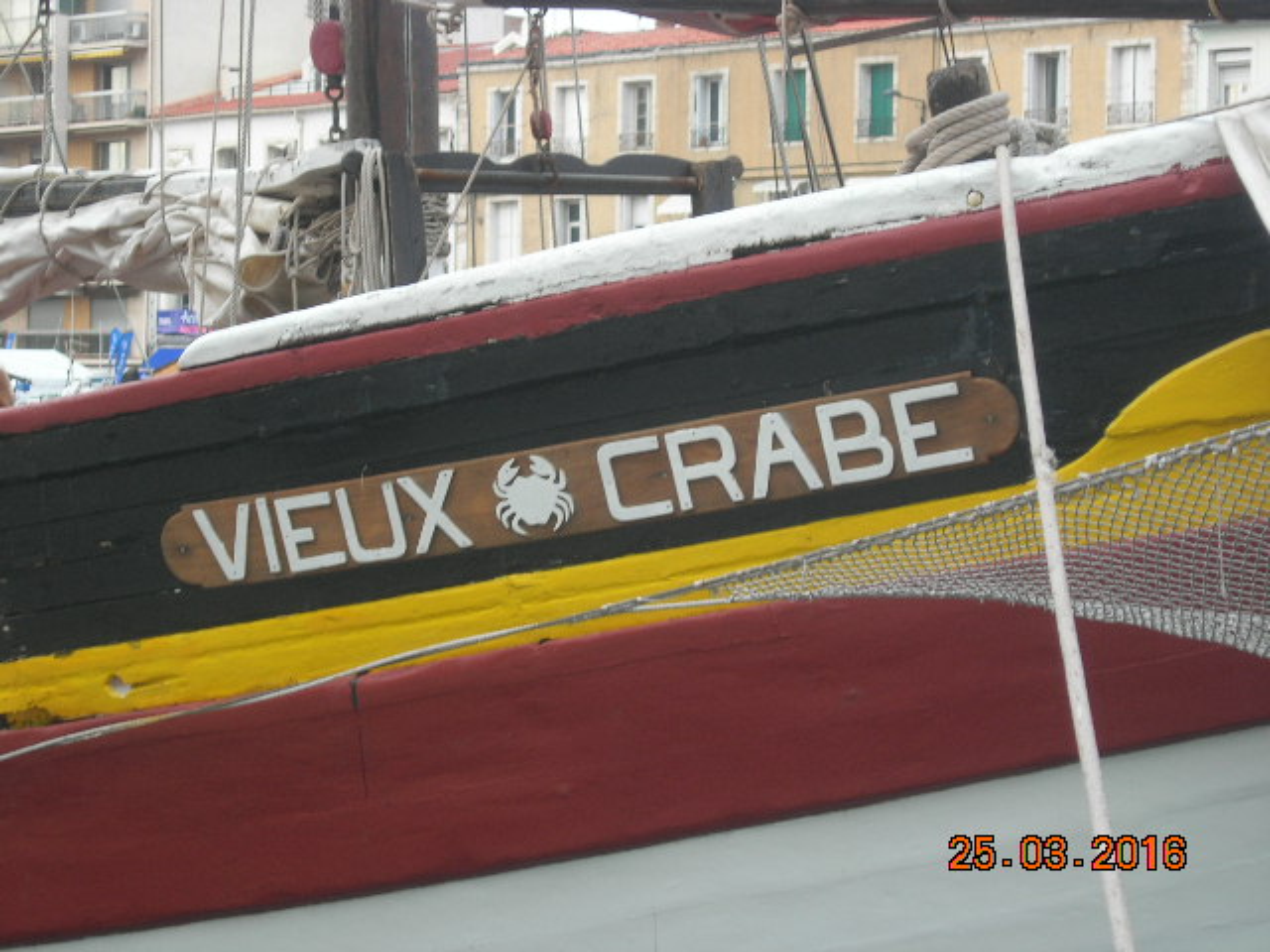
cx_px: 635
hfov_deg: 17.4
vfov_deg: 13.1
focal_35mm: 113
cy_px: 476
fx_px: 4146
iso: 64
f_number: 4.9
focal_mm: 23.4
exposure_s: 1/22
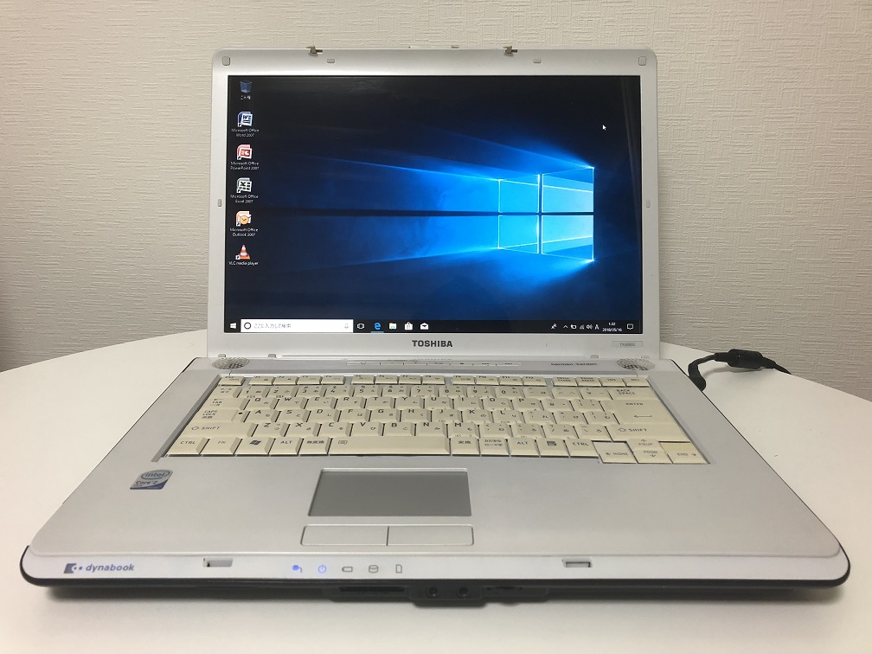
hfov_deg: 63.4
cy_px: 327
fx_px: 705
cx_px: 436
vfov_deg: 49.7
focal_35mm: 28
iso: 40
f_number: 1.8
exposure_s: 1/15
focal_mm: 3.99
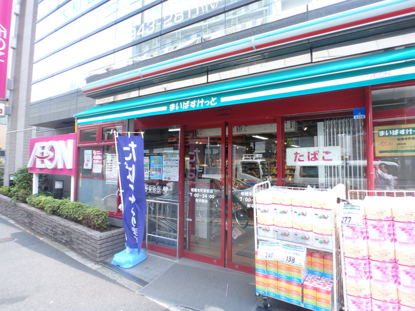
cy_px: 156
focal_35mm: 21
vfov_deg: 63.4
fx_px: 252
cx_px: 208
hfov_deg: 79.0
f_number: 3.5
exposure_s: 1/100
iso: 125
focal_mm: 3.7
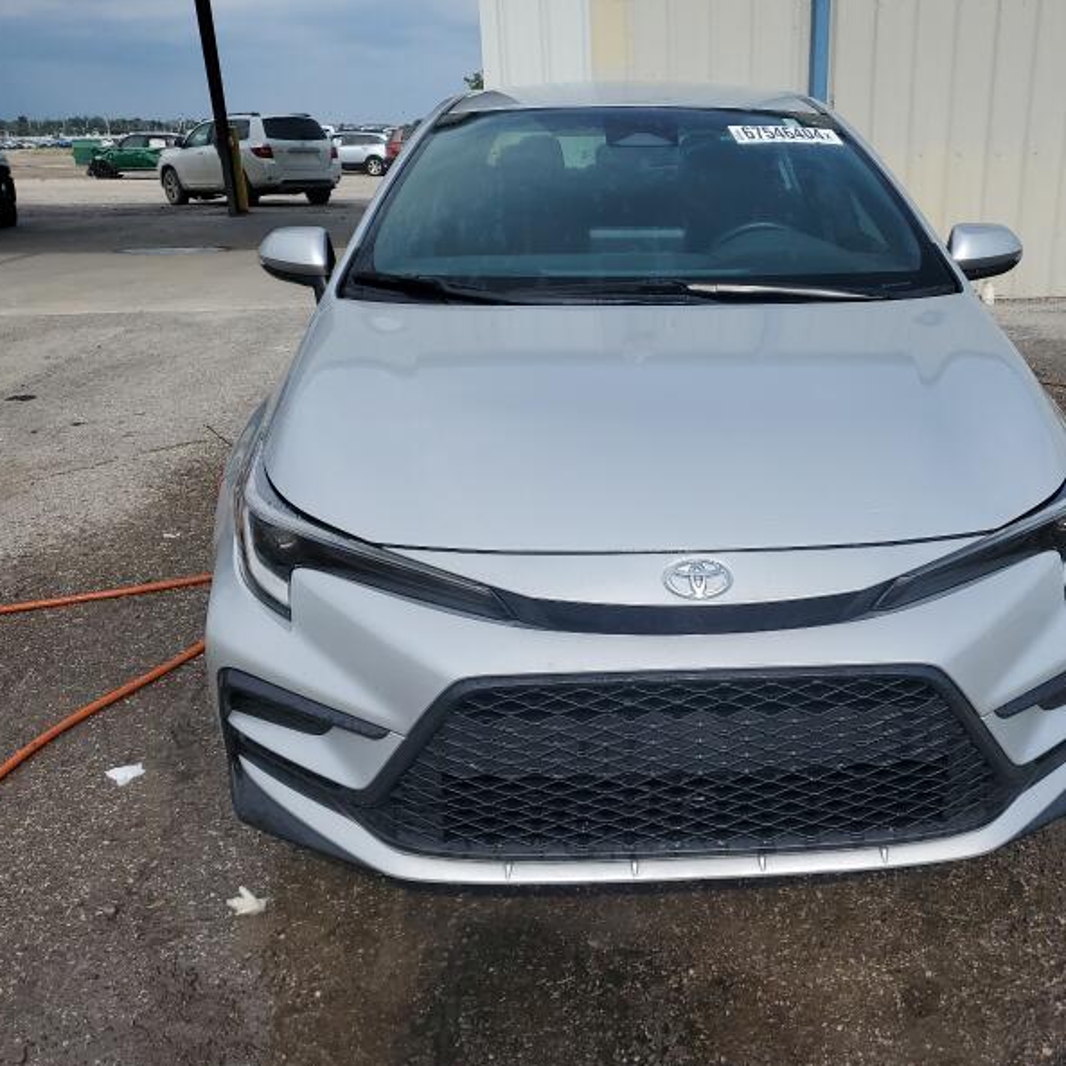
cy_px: 536
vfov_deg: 52.5
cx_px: 663
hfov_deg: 52.0
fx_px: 1080
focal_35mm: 31
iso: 50
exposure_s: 1/5000
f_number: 1.5
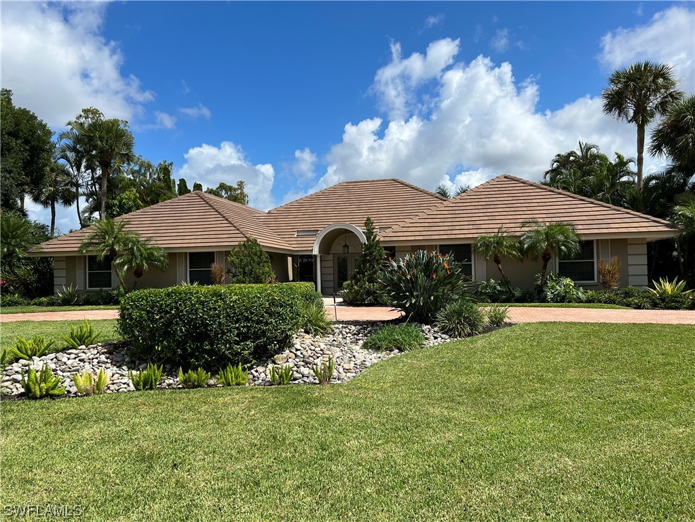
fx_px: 522
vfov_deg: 53.1
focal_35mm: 26
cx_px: 348
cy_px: 261
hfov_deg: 67.3
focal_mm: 5.7
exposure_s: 1/5319
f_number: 1.5
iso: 50
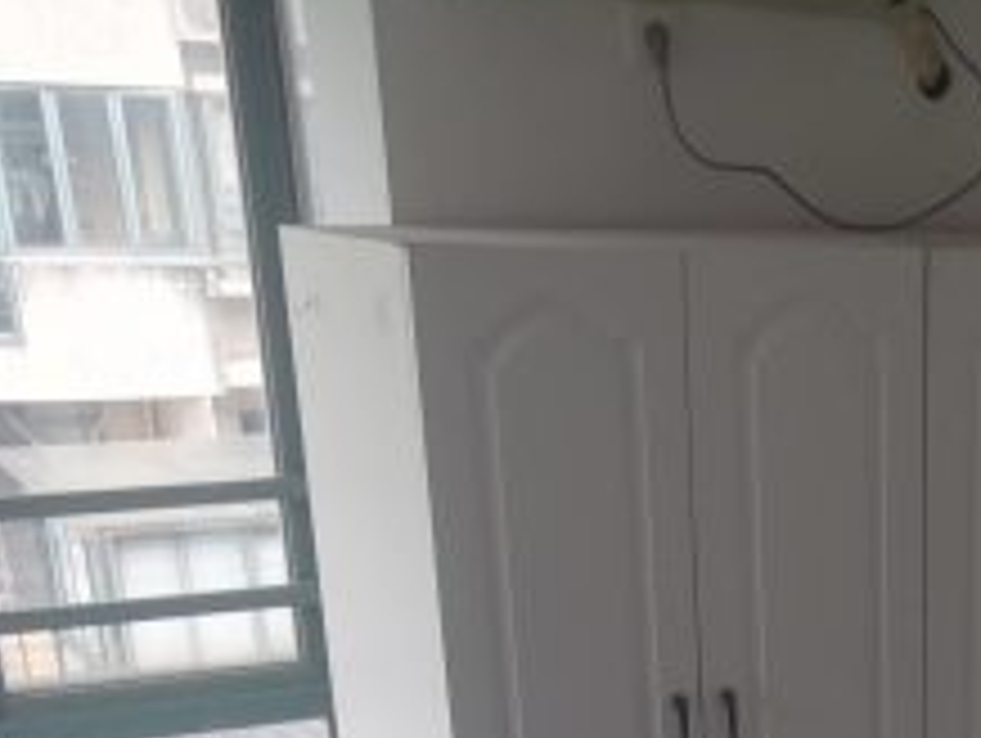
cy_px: 1328
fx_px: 1872
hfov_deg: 27.0
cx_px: 1076
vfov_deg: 17.9
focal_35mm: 66
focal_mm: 4.4
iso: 50
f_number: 1.8
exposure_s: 1/203
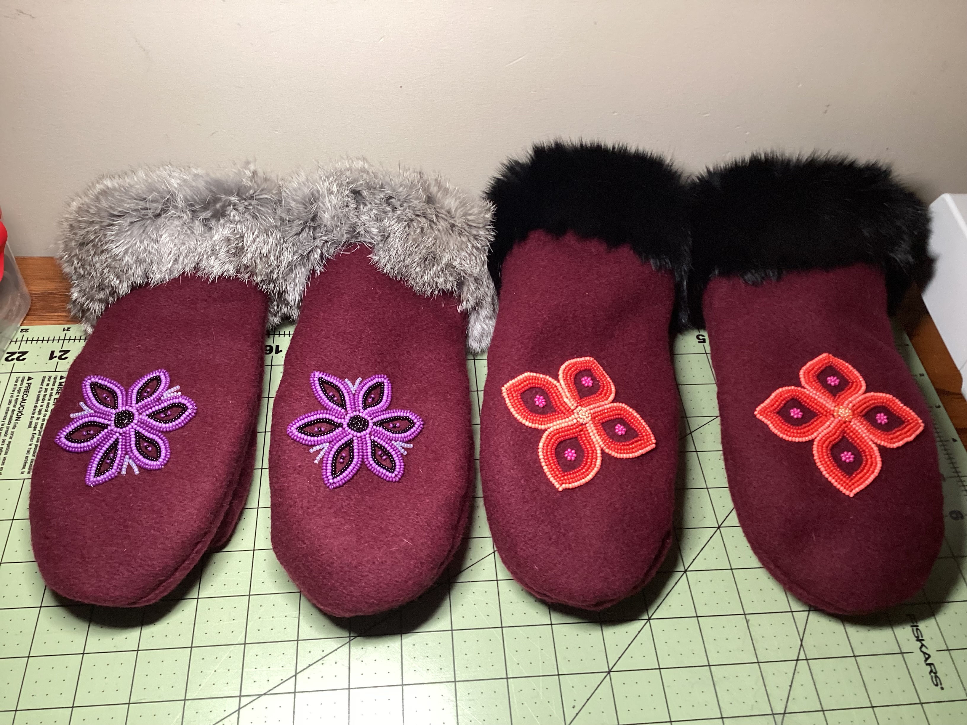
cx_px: 484
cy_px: 362
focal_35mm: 31
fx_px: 866
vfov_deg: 45.4
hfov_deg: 58.4
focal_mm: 3.3
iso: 160
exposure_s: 1/50
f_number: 2.4
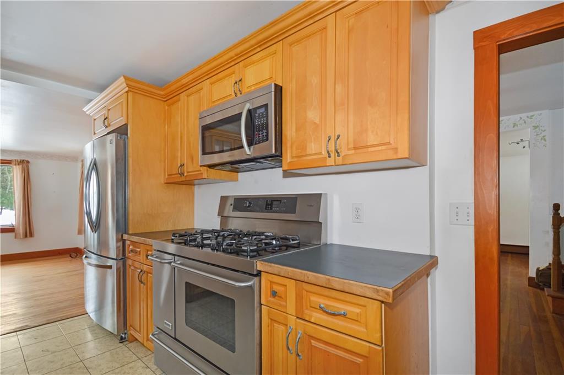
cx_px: 282
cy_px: 188
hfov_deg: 100.5
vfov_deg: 77.2
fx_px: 235
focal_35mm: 15
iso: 500
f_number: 4.5
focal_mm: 10
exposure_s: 1/60
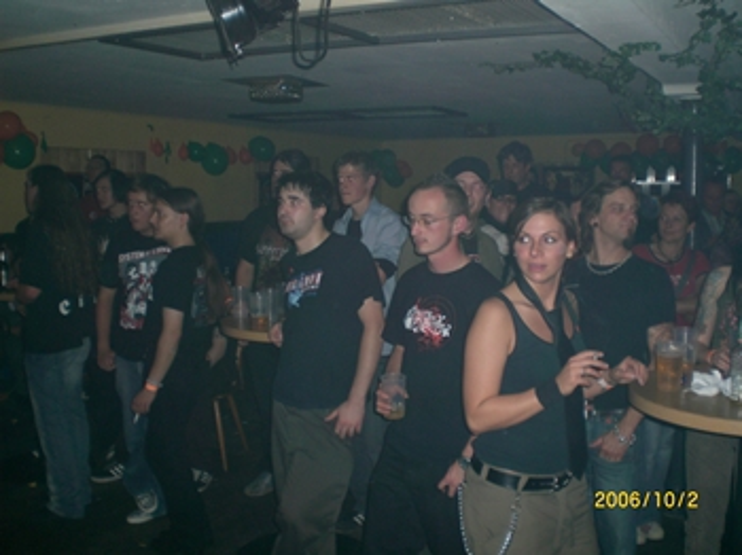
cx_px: 371
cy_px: 278
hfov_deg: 49.0
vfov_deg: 37.7
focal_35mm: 38
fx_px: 814
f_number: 3.1
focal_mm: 6.3
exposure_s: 1/60
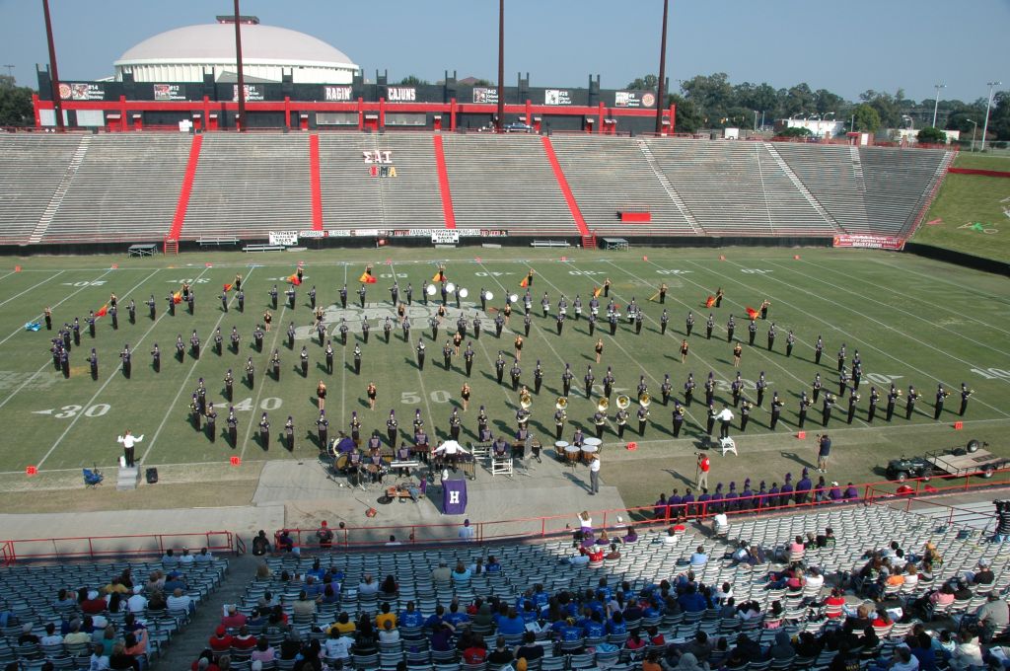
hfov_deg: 62.0
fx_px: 841
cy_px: 336
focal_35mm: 30
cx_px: 505
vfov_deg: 43.5
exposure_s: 1/320
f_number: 9
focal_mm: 20
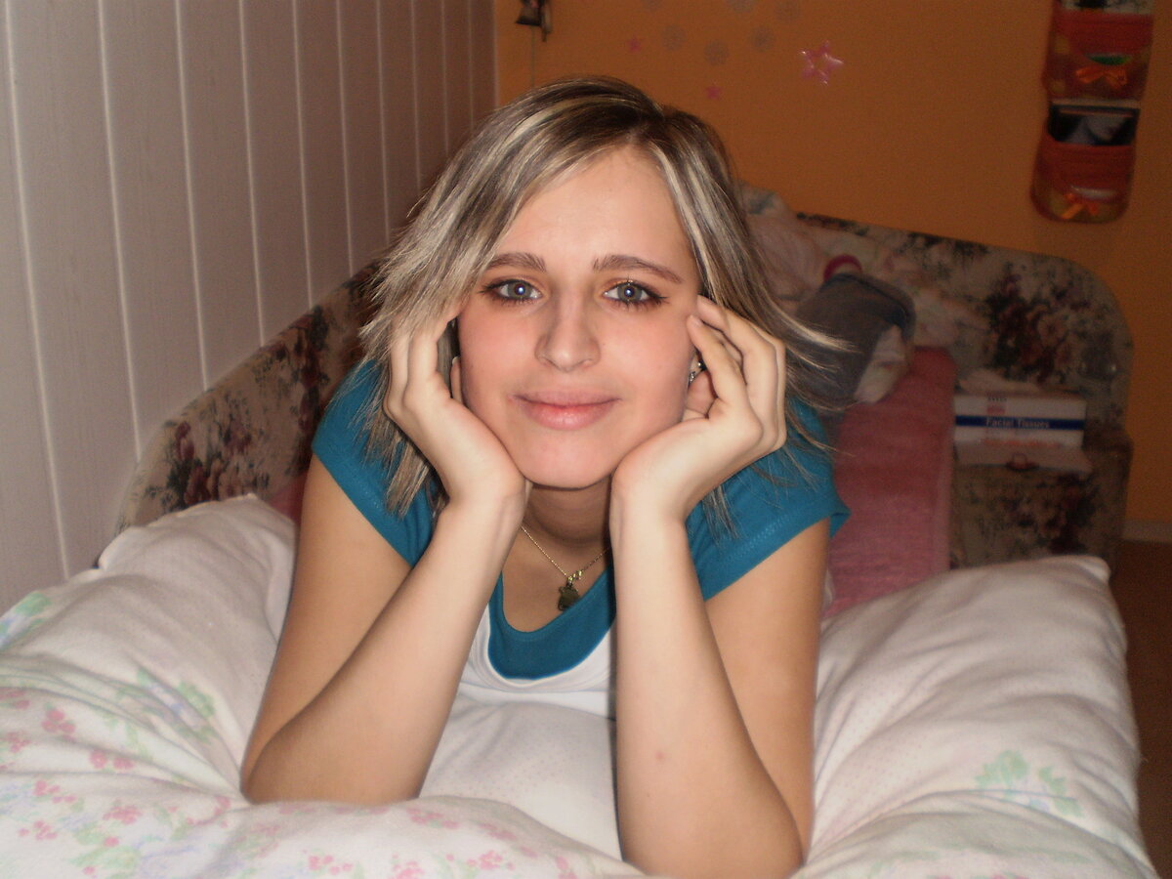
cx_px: 586
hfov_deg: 51.4
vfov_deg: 39.7
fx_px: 1219
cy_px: 440
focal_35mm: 36
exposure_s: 1/30
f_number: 3.1
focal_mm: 6.3
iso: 125
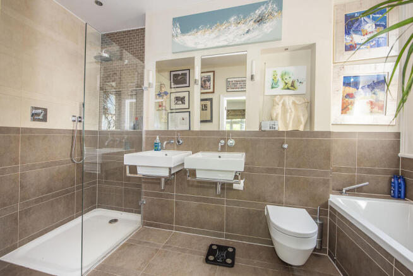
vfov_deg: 77.4
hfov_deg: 100.4
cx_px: 206
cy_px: 138
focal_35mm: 15
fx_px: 172
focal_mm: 15
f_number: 7.1
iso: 320
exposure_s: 1/15
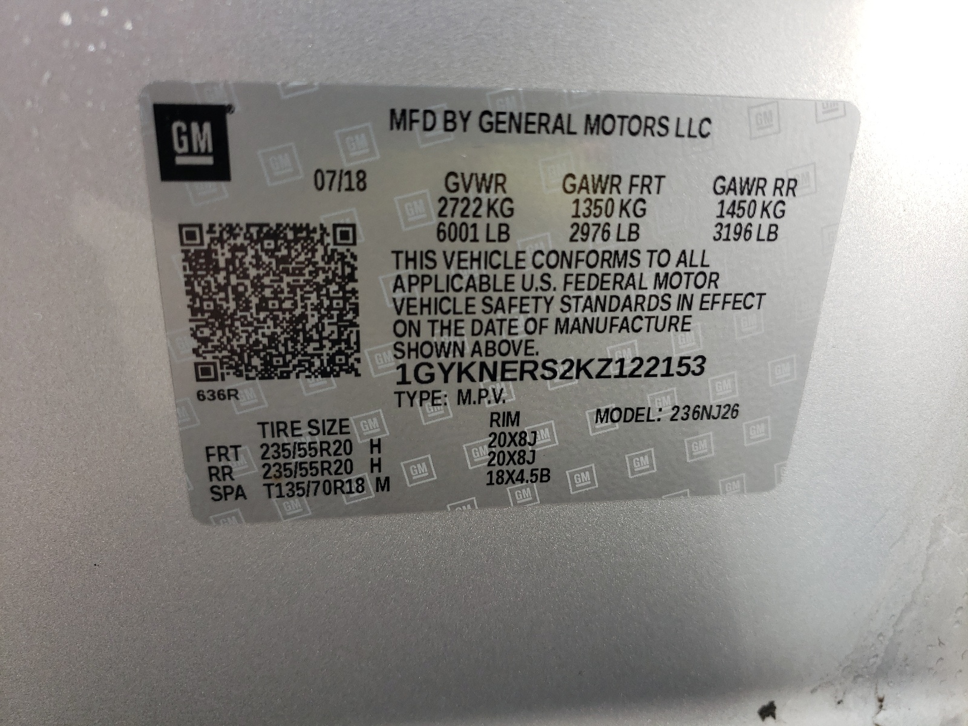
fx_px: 727
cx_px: 484
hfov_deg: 67.3
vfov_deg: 53.1
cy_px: 363
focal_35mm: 26
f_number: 1.5
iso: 50
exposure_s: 1/312
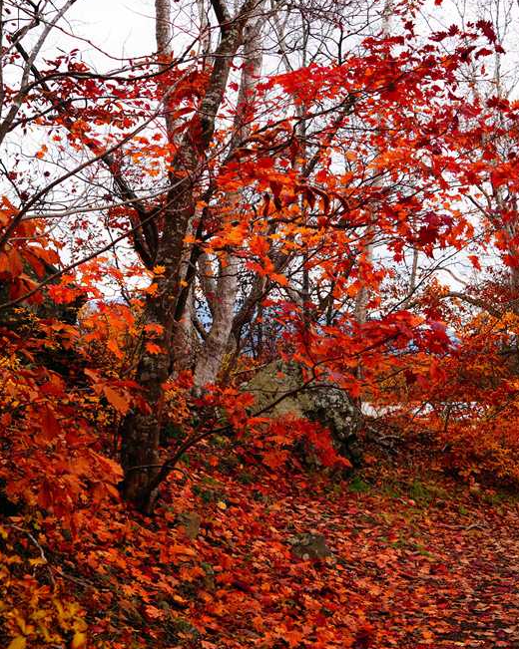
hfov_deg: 33.4
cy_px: 306
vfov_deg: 41.2
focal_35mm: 45
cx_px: 264
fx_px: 865
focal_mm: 26
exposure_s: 1/100
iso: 100
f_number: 5.6
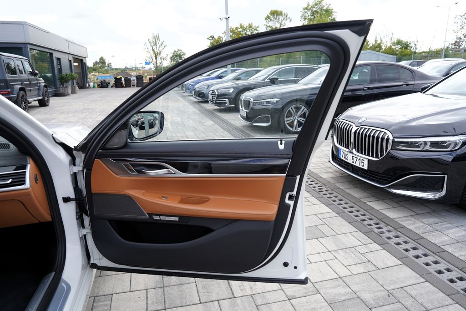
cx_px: 233
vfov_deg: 53.1
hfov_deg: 73.7
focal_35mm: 24
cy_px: 156
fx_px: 311
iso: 100
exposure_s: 1/125
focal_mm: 24
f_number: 5.6
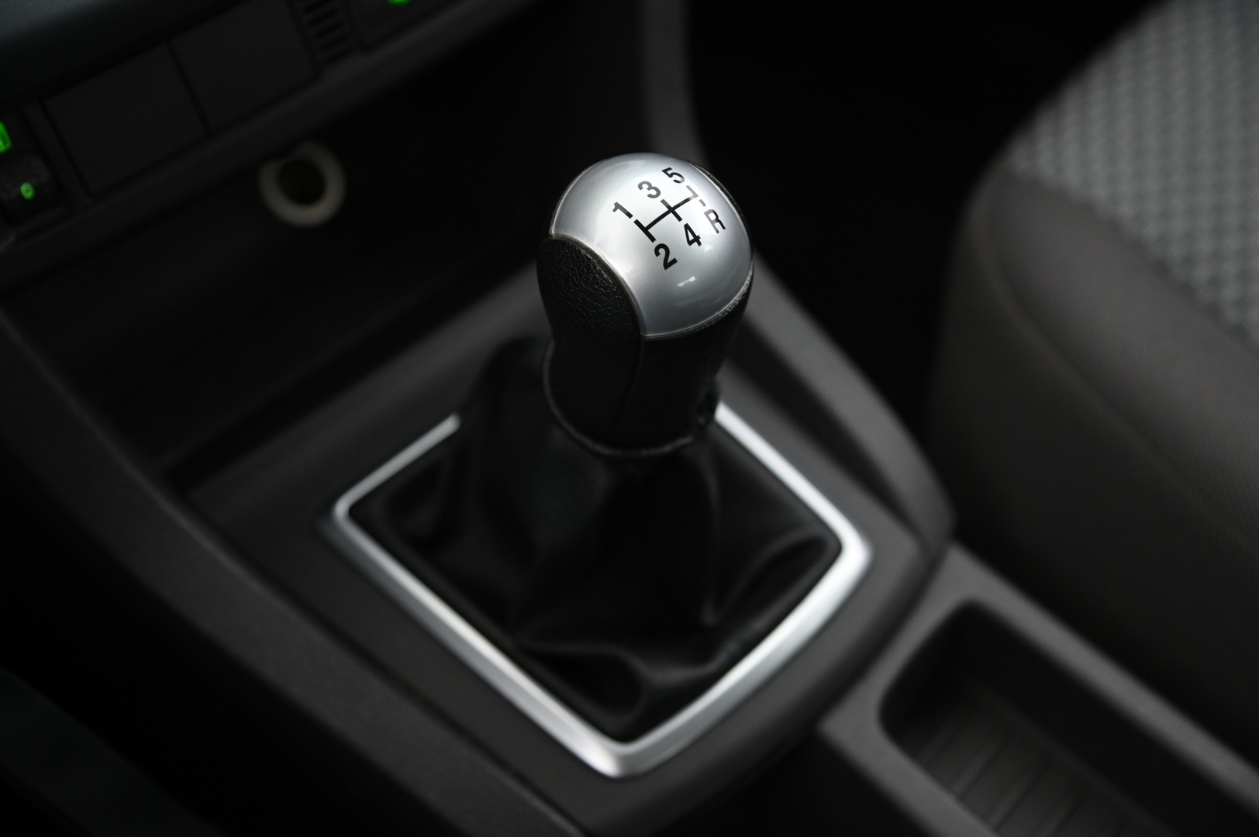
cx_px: 630
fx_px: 1747
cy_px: 418
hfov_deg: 39.6
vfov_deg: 26.9
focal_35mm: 50
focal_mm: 50
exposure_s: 1/13
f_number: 4
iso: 2000
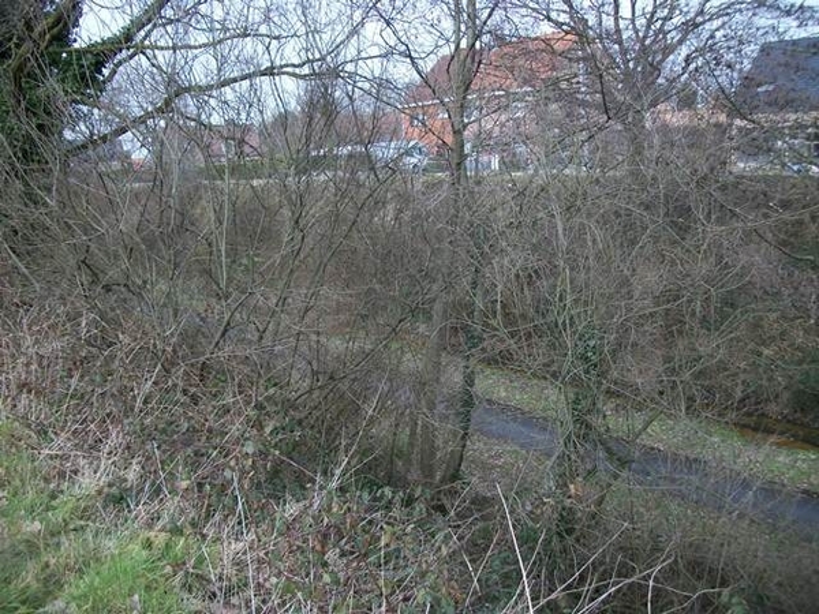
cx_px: 410
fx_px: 757
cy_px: 307
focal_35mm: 32
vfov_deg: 44.2
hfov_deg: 56.8
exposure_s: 1/400
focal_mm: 5.7
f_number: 2.9
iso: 80
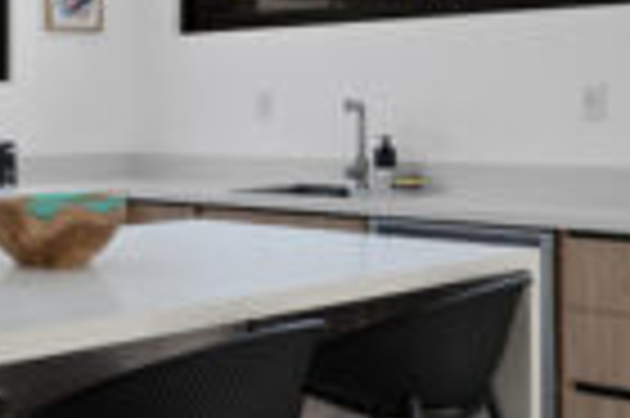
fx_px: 1049
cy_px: 76
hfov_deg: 31.9
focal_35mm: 60
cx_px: 65
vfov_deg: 22.2
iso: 100
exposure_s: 1/1.67
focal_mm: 16
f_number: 8
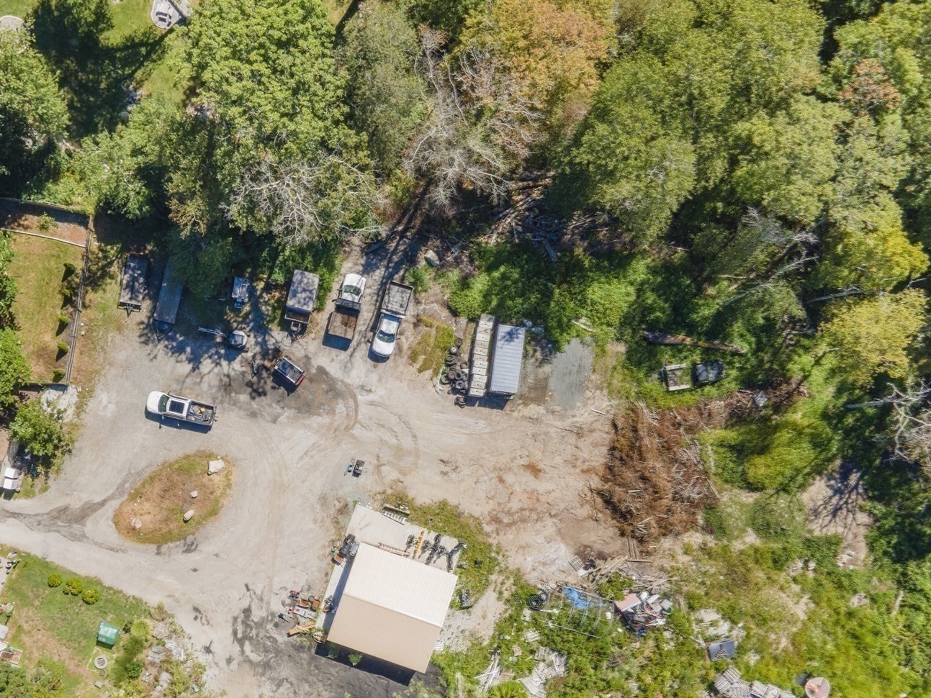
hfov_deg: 48.5
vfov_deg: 37.2
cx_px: 352
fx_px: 1022
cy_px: 480
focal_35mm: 38
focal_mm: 4.5
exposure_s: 1/500
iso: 100
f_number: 2.8
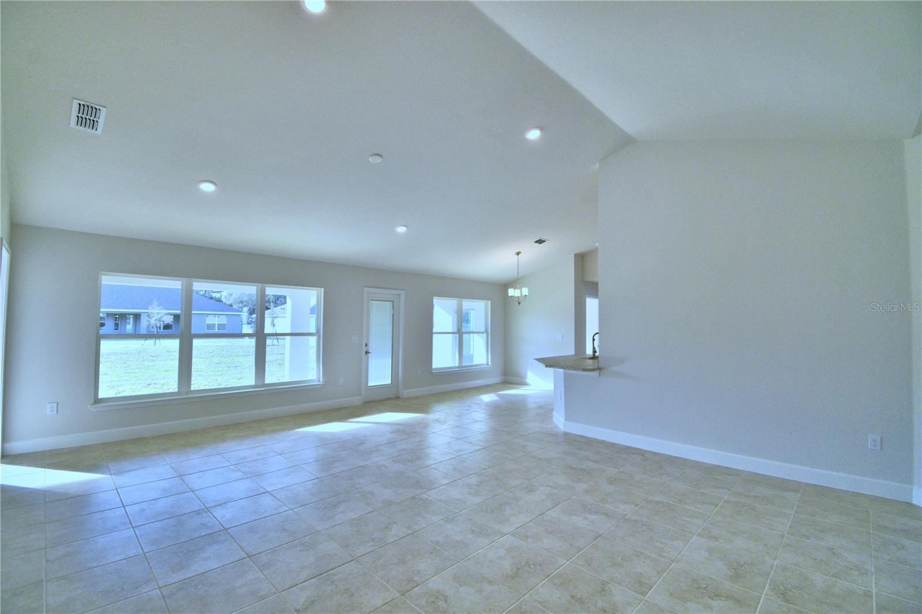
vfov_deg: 77.3
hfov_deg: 100.4
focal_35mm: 15
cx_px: 461
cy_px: 307
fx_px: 384
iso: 200
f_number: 4.5
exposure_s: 1/200
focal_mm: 10
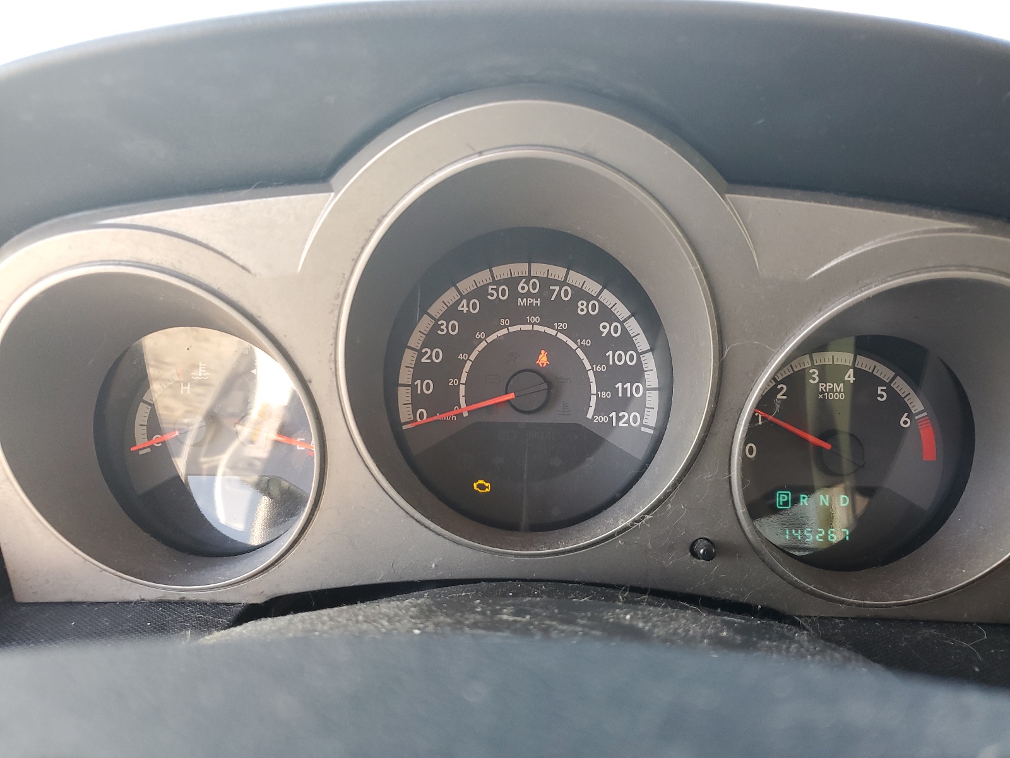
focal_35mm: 26
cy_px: 379
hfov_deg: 67.3
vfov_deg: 53.1
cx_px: 505
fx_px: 759
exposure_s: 1/120
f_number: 1.5
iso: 64
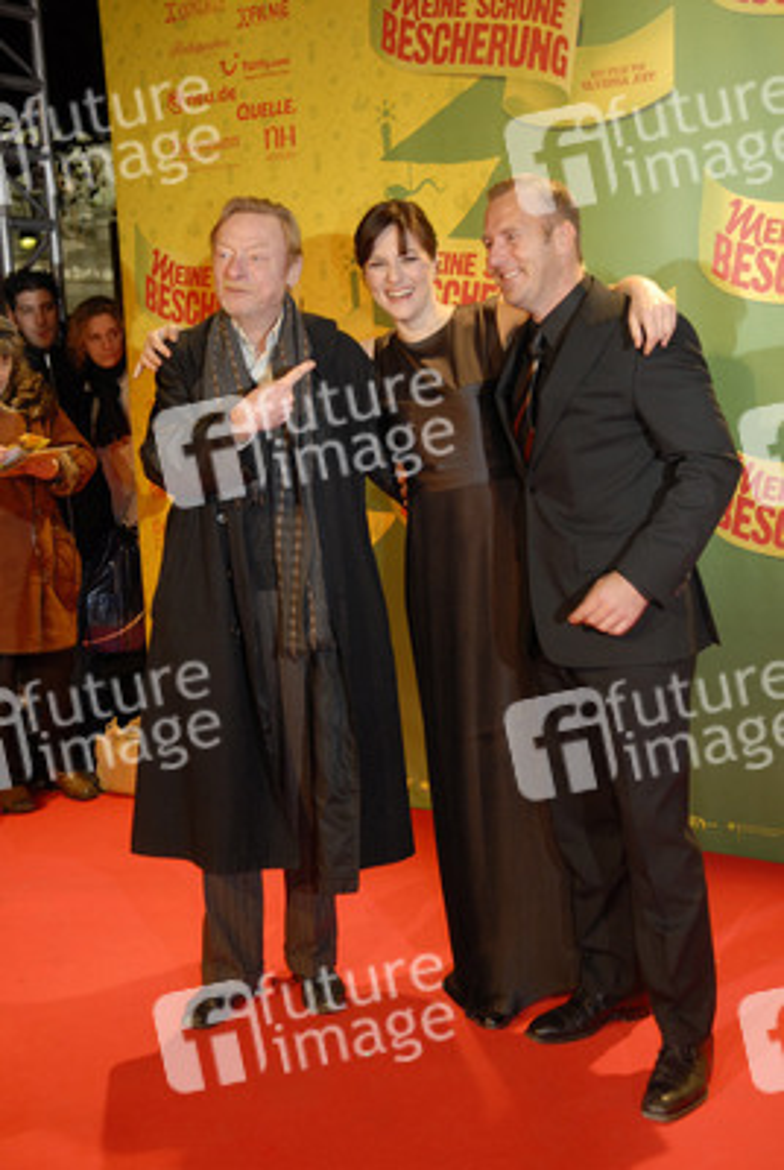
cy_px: 585
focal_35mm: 46
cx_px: 392
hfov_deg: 29.0
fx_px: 1514
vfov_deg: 42.3
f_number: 3.2
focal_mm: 31
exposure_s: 1/125
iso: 500
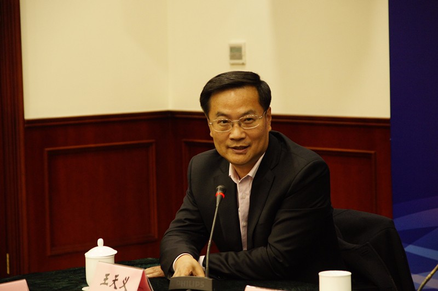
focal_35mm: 120
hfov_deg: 17.1
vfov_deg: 11.4
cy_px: 146
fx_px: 1459
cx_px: 219
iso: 1600
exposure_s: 1/15
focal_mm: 80
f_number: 4.5
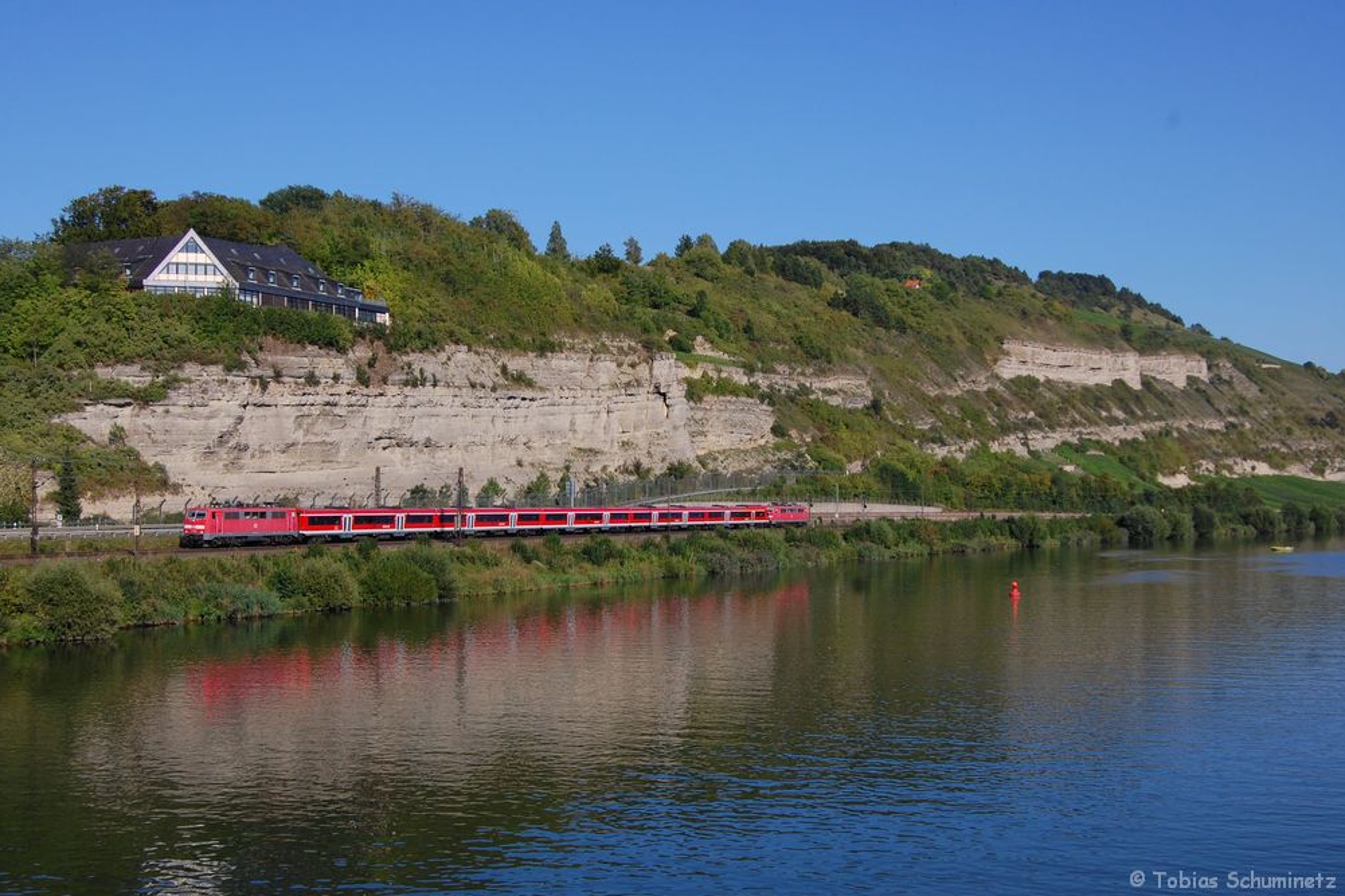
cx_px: 675
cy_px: 447
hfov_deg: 42.8
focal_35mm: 46
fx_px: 1718
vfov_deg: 29.2
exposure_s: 1/500
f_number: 9
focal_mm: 30
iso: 200
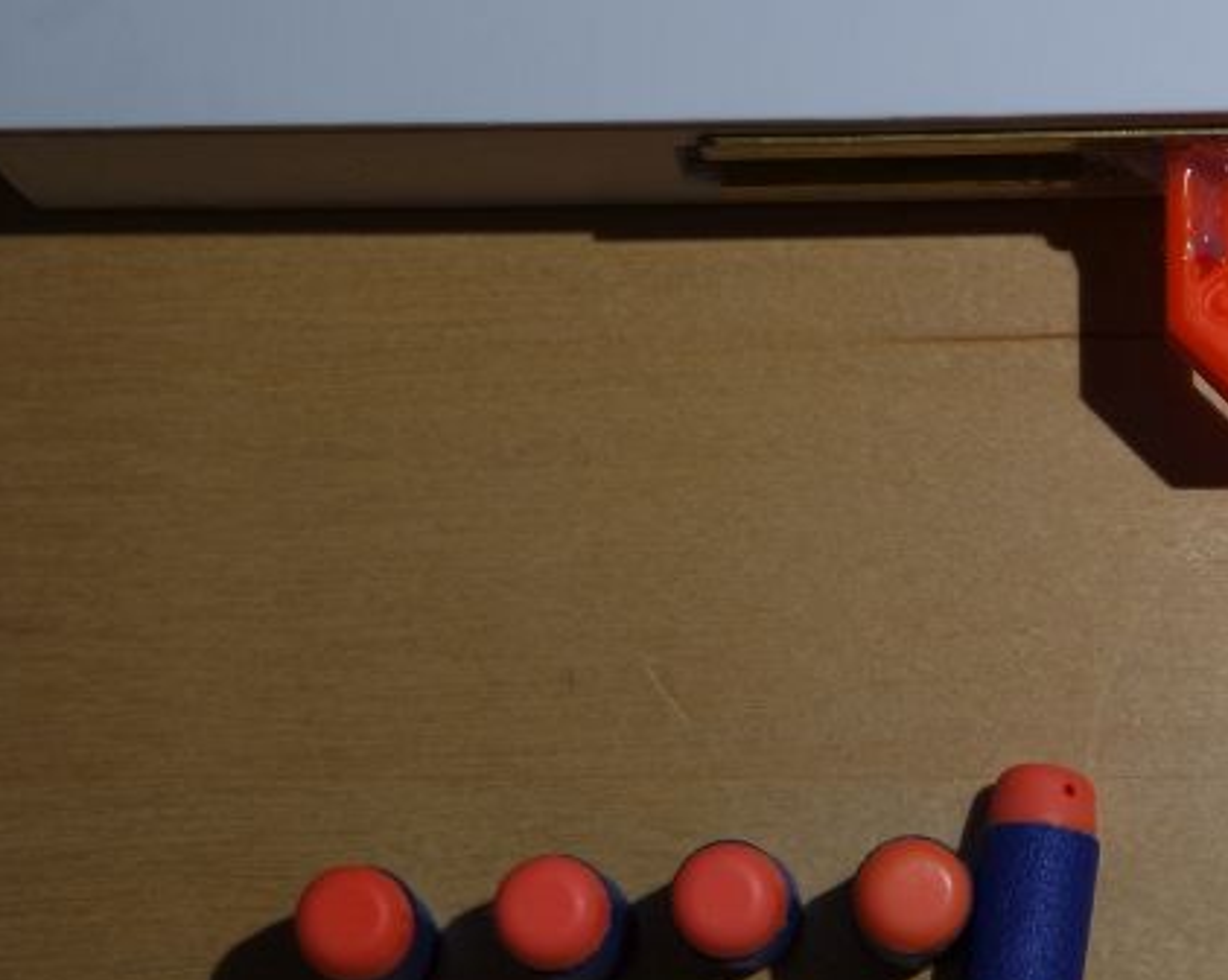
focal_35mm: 112
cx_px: 1094
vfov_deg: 13.7
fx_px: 4067
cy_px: 384
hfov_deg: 16.9
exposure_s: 1/60
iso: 200
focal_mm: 32
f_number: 4.5
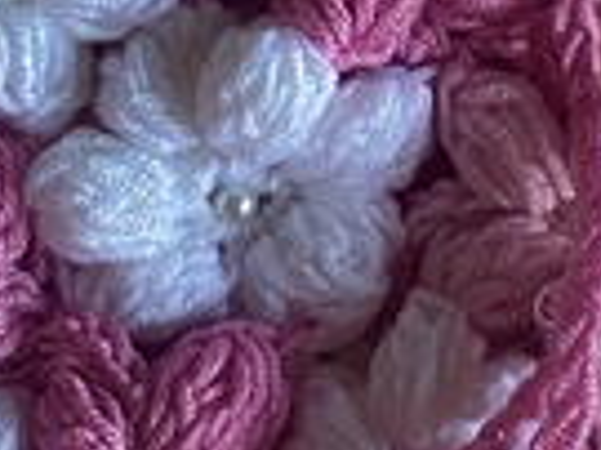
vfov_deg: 9.3
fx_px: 2671
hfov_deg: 12.8
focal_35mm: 154
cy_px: -258
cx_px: 490
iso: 160
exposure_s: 1/60
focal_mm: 4.25
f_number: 1.8
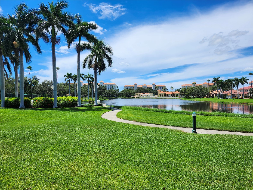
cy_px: 95
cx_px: 126
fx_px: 168
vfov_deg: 58.9
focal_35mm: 23
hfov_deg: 73.9
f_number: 1.8
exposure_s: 1/2752
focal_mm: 5.54
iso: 25
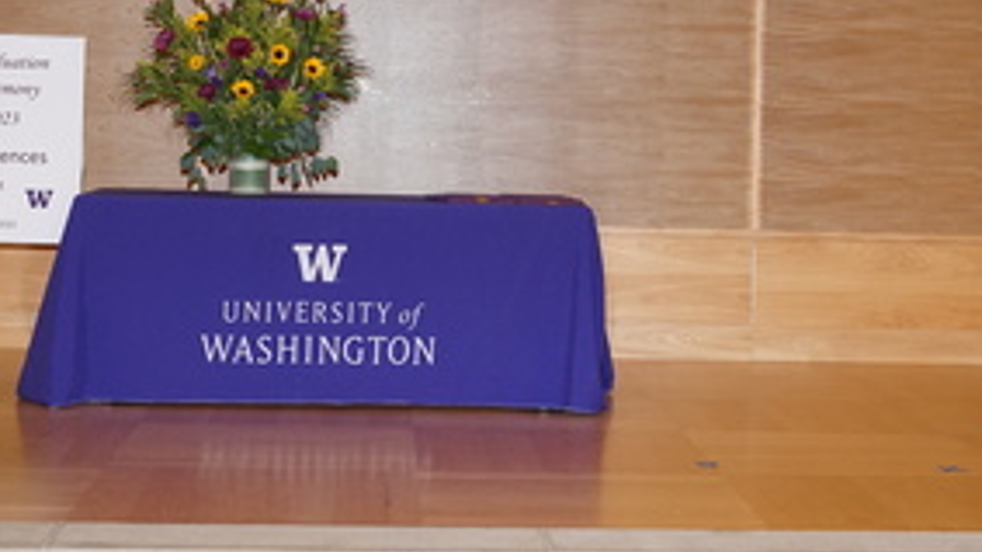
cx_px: 557
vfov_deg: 14.2
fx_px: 2187
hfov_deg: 25.3
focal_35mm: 84
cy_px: 36
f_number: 4.5
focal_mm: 48
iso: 1600
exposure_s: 1/160
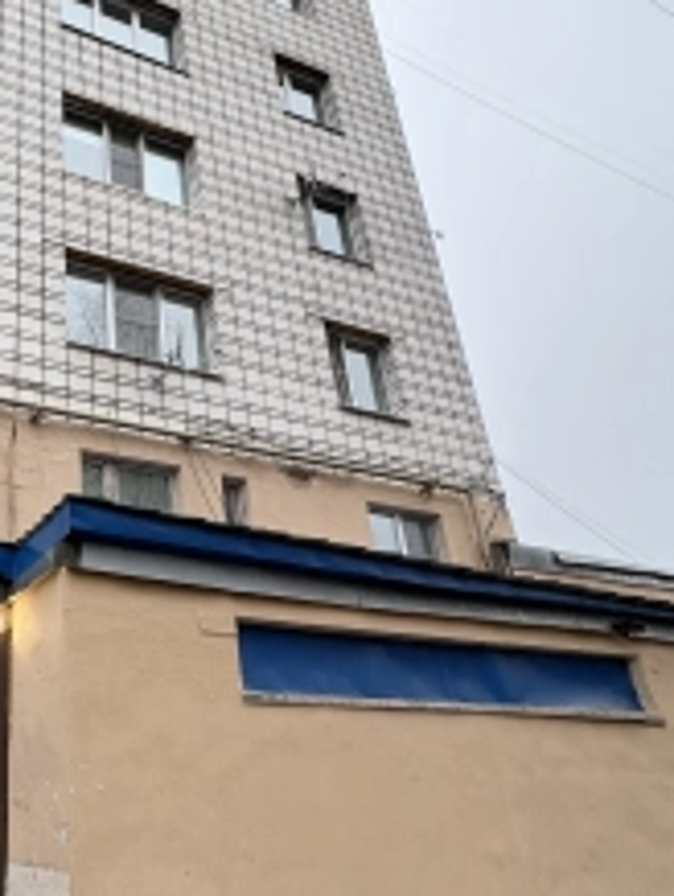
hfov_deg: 42.6
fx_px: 777
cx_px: 55
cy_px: 469
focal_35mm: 30
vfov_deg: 59.9
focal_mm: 2.22
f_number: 2.2
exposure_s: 1/99
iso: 64
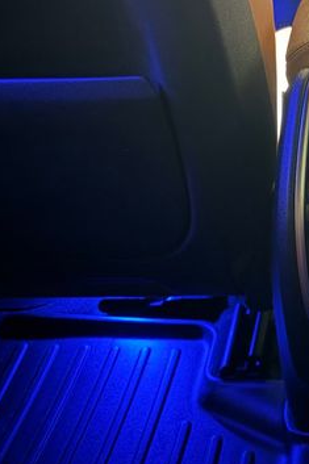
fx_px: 631
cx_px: 371
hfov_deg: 24.8
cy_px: 209
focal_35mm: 49
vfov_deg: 40.3
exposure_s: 1/2
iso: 800
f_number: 1.6
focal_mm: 5.96
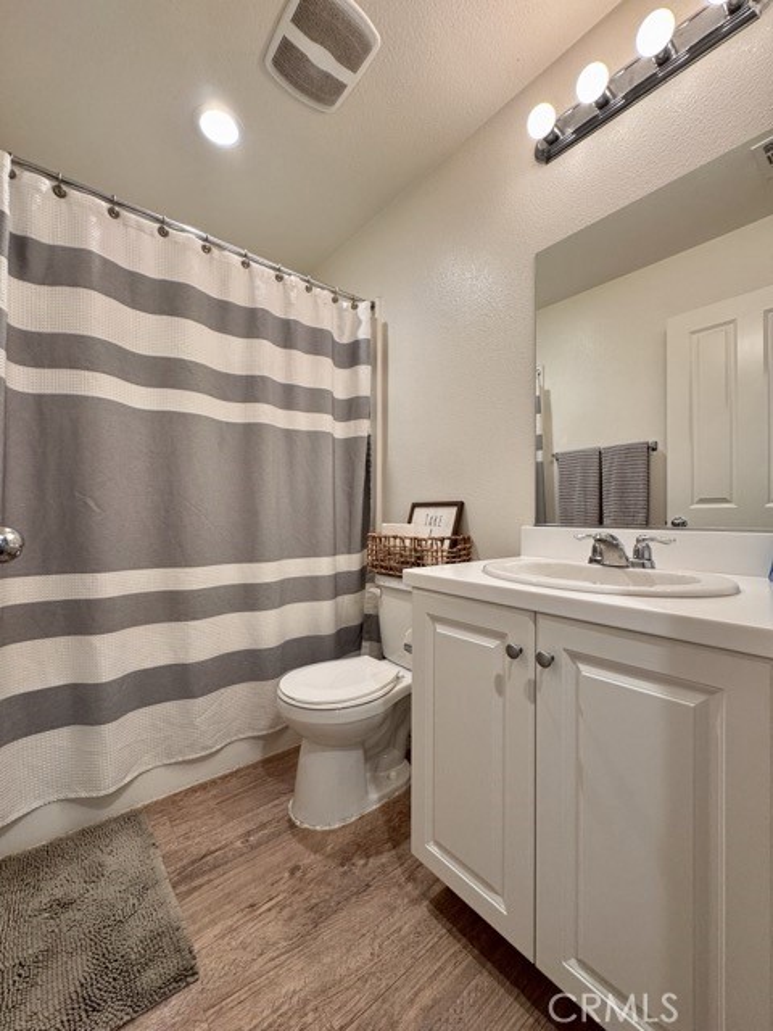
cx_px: 386
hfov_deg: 85.7
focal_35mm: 14
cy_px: 516
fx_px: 417
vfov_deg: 102.1
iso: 160
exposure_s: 1/120
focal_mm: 2.22
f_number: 2.2
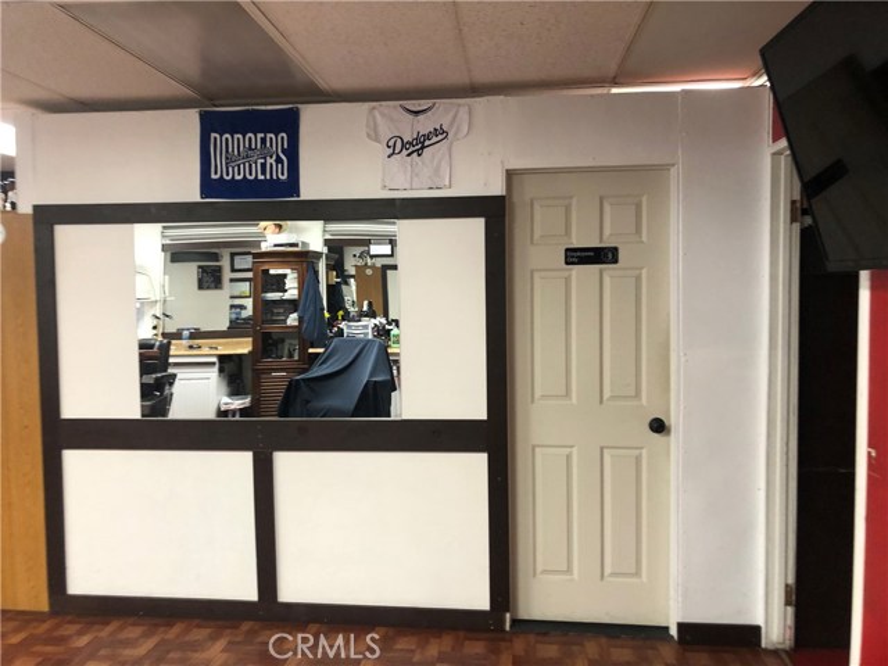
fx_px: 718
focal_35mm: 28
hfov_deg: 63.4
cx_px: 444
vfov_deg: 49.7
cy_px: 333
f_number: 1.8
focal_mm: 3.99
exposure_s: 1/17
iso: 40
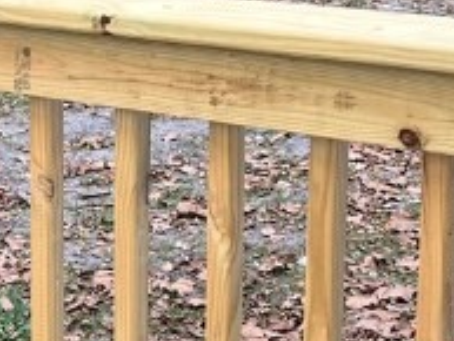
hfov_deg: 13.7
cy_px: 181
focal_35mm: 138
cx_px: -139
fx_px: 1811
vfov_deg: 10.8
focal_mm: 5.1
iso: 40
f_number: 1.6
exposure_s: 1/158
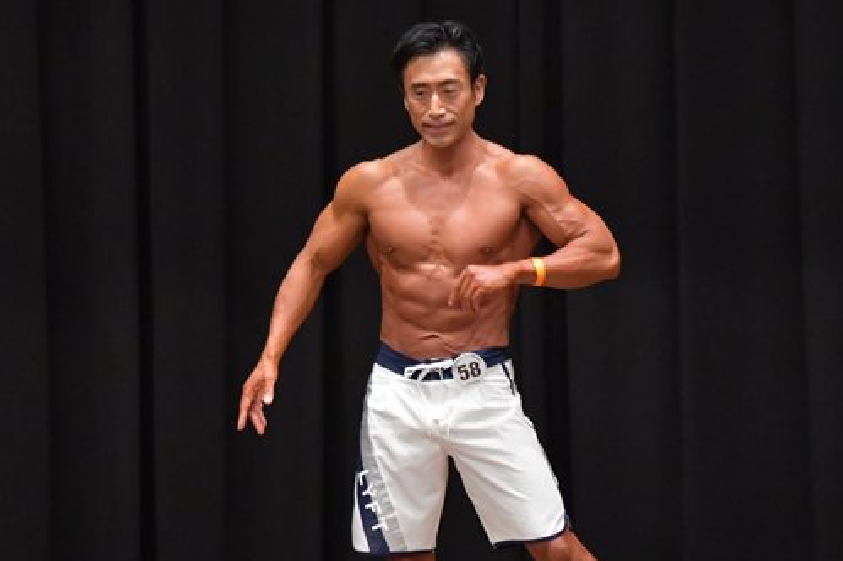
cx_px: 533
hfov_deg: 5.5
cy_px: 382
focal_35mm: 373
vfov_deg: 3.7
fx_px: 8728
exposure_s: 1/400
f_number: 5.6
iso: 6400
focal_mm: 160
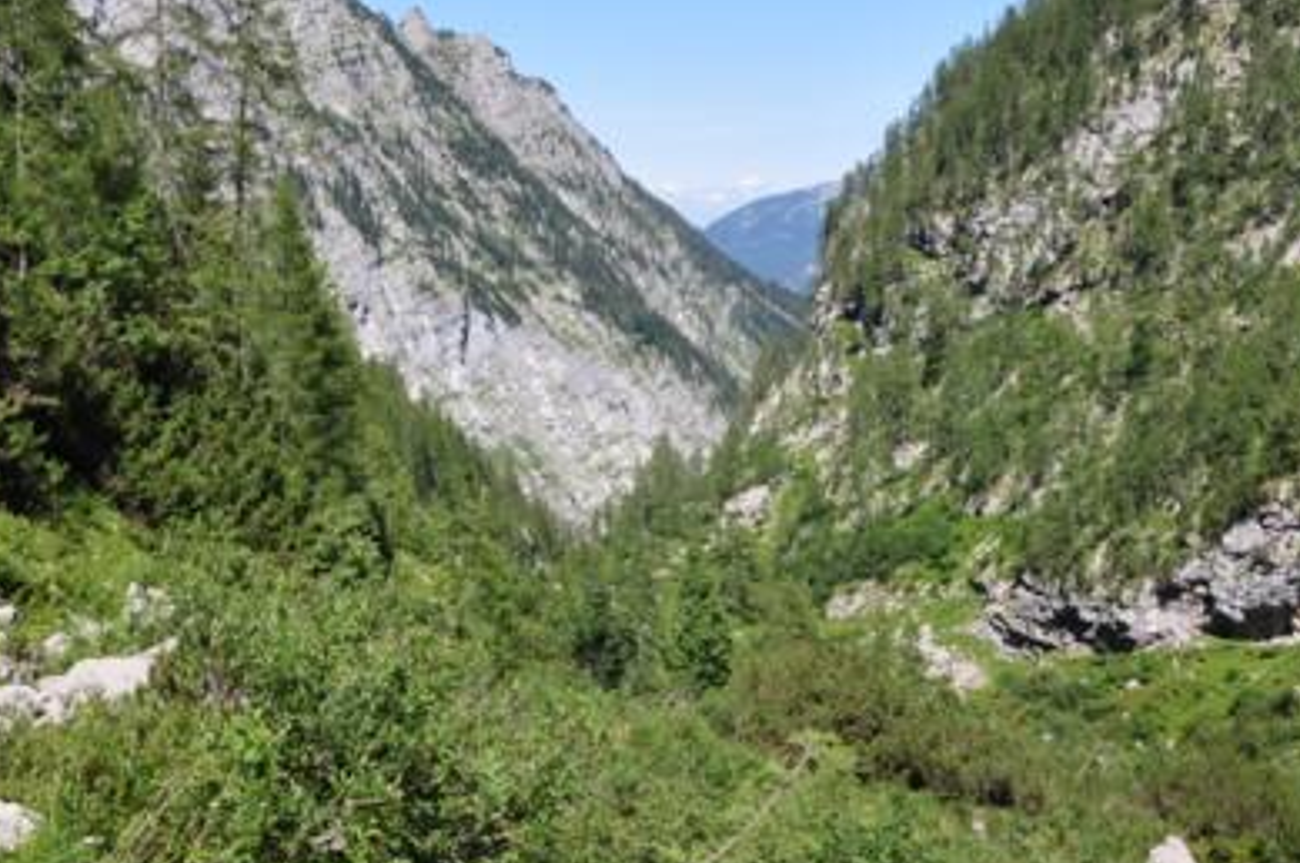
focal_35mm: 46
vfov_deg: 28.8
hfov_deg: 42.2
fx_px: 1658
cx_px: 423
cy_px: 248
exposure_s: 1/200
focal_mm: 18
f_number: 10
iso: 200
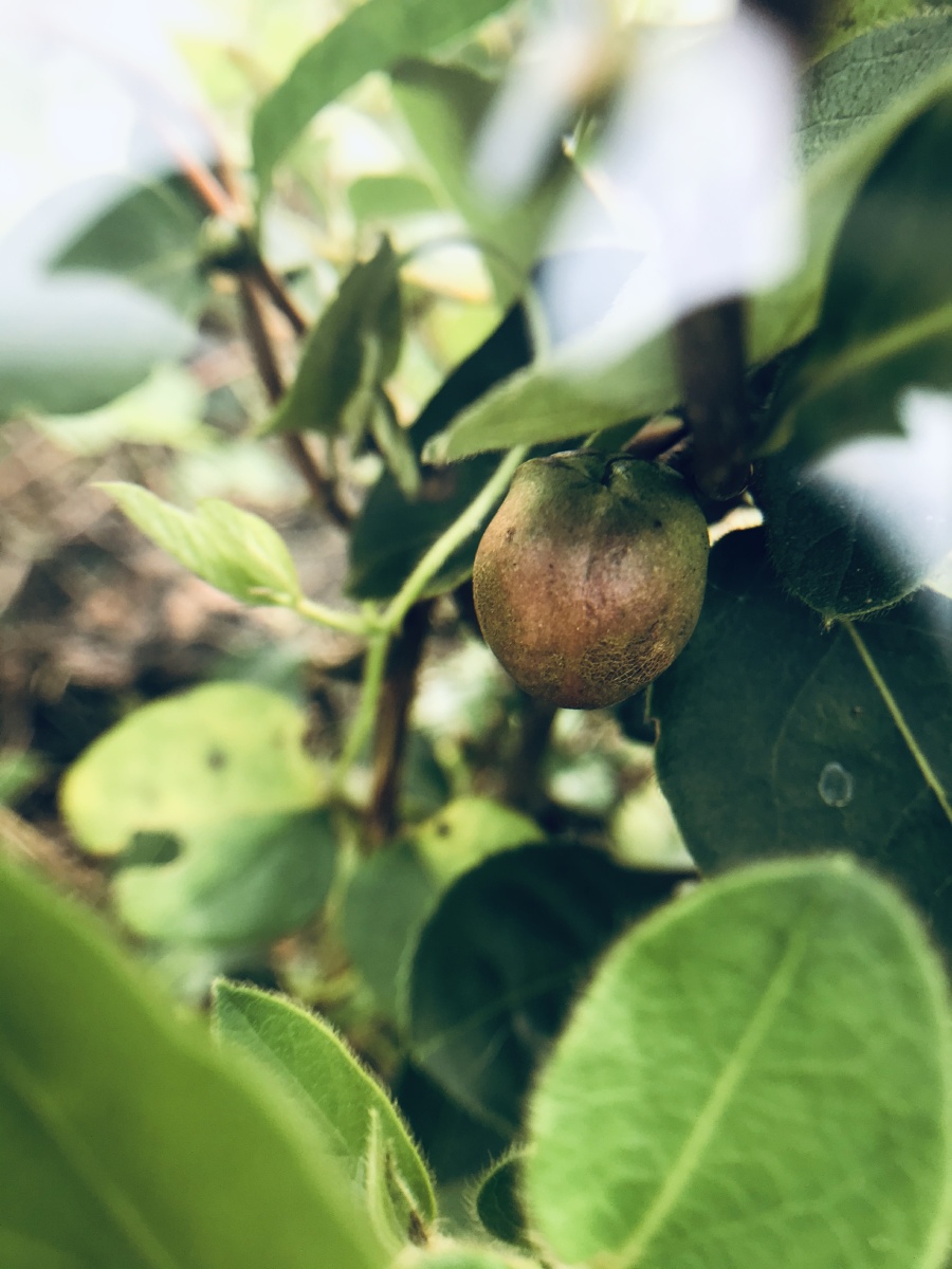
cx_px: 476
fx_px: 1027
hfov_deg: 49.7
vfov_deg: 63.4
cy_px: 634
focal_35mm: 28
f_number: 1.8
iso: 20
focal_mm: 3.99
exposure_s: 1/184
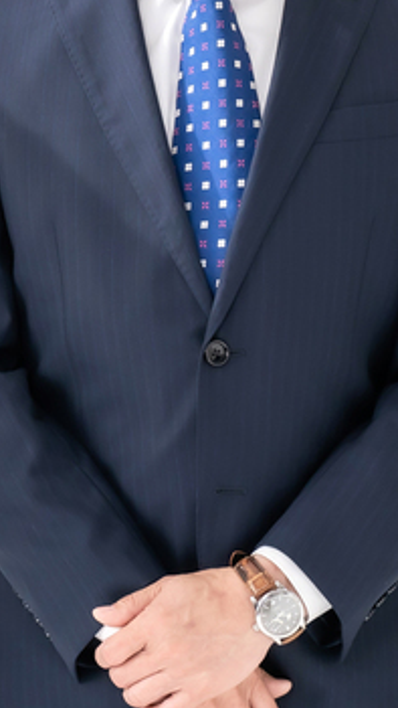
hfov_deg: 3.0
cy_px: 36
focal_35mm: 399
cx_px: 214
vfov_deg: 5.4
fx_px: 7482
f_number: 4.5
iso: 400
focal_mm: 111
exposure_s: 1/200
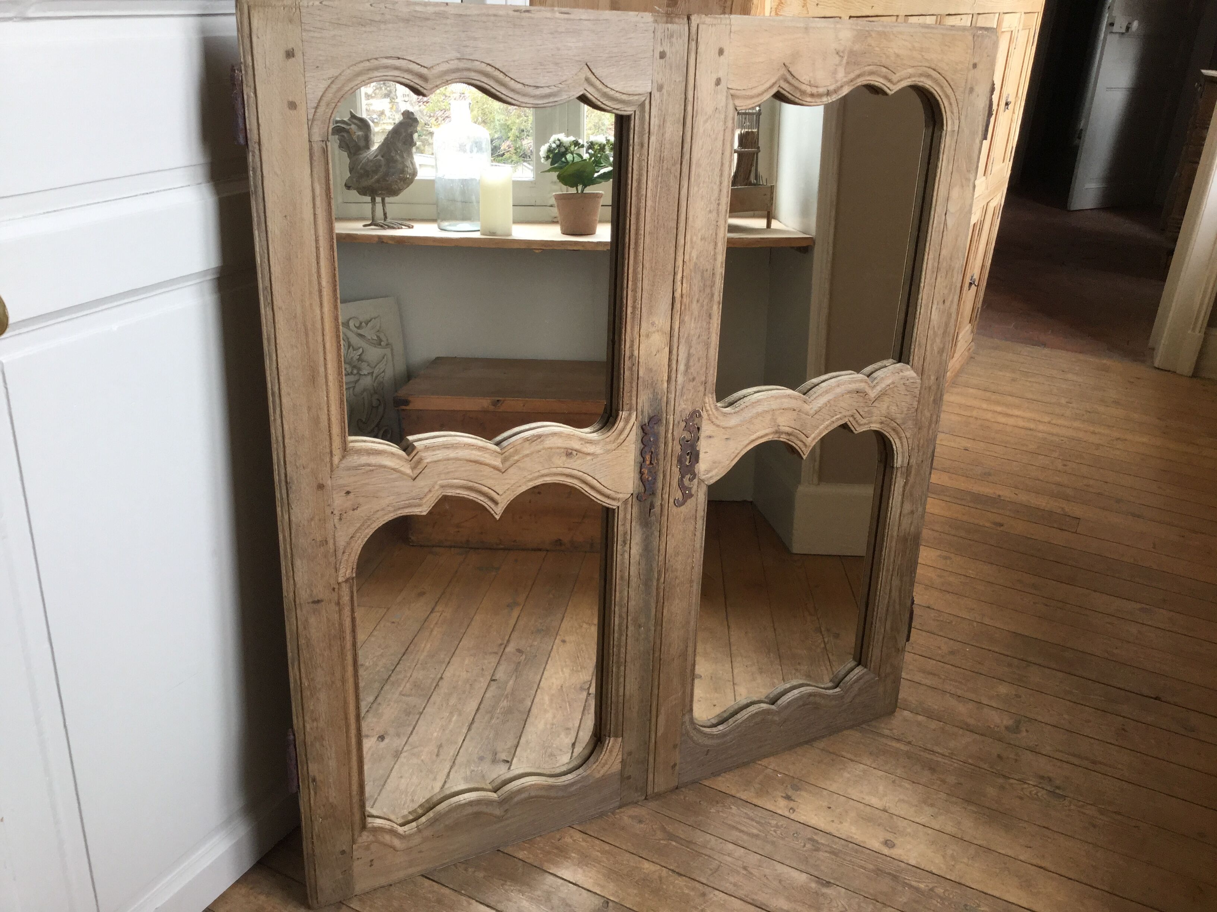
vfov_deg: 45.4
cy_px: 456
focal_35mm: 31
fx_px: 1090
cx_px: 608
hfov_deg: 58.4
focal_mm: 3.3
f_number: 2.4
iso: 40
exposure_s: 1/100
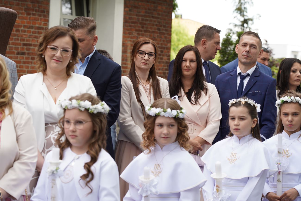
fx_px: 878
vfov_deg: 13.0
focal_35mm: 105
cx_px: 150
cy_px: 100
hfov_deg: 19.5
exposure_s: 1/100
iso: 100
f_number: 6.3
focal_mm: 105
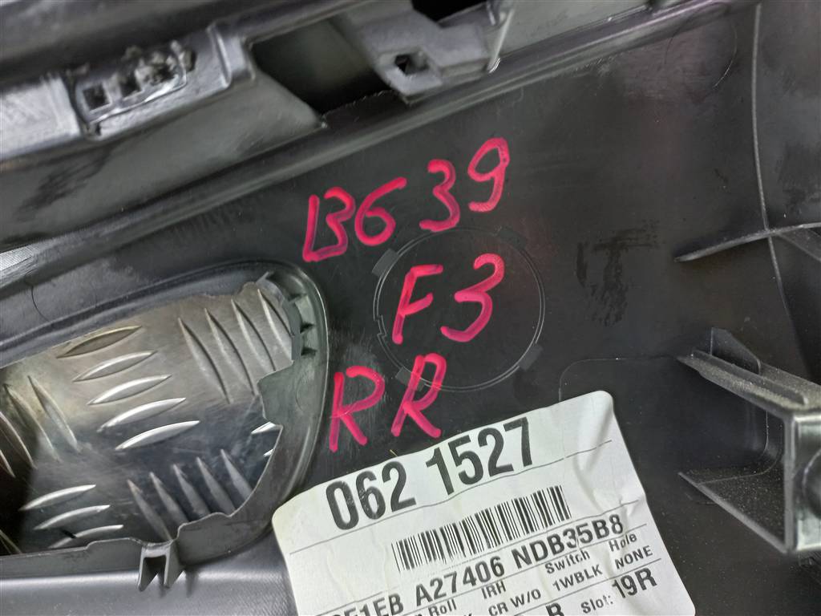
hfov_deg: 69.4
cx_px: 410
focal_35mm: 25
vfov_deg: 54.9
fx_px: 593
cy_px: 308
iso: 160
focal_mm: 4.6
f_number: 1.8
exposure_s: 1/50
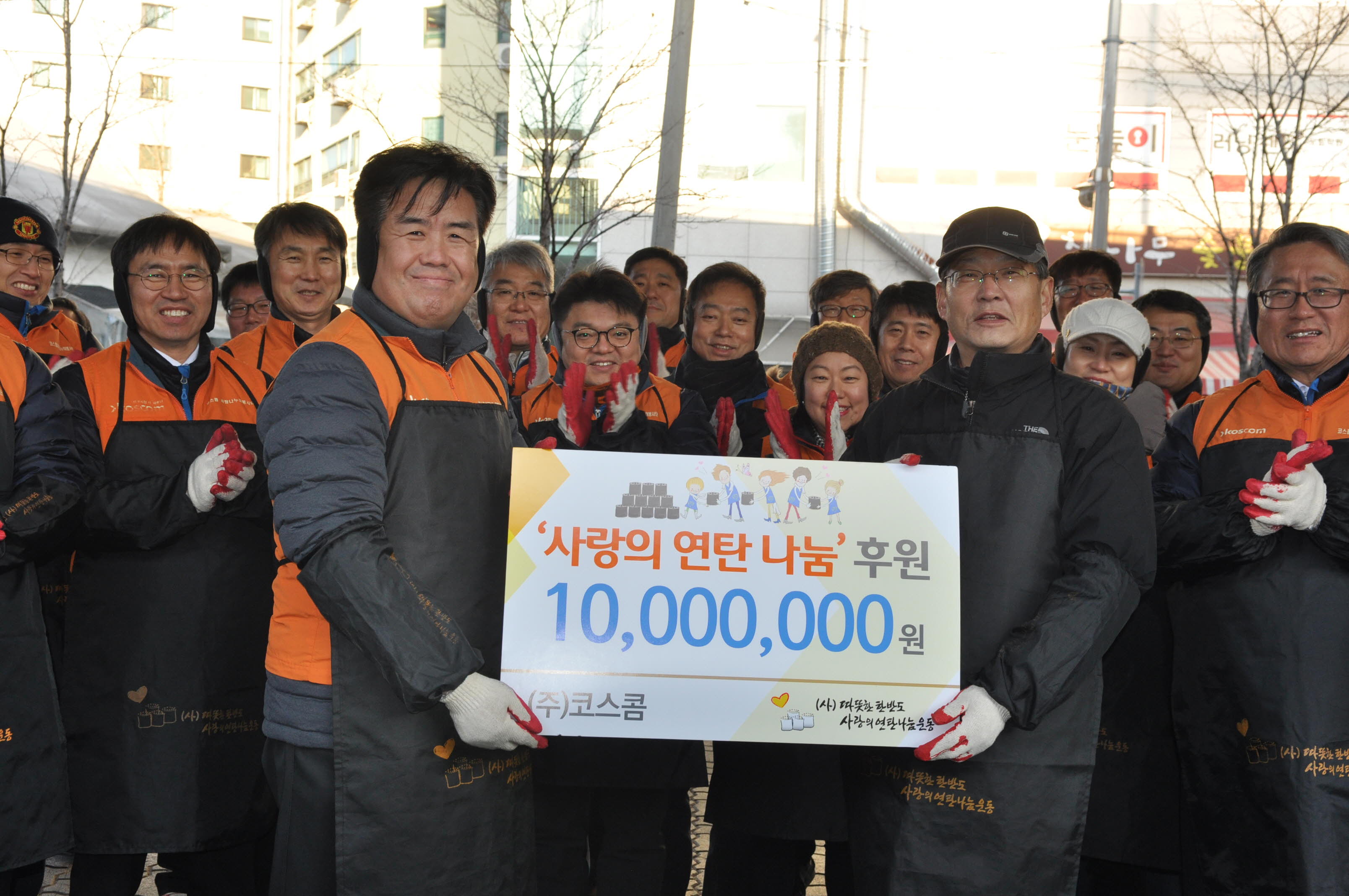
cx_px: 674
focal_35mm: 45
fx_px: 1684
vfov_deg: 29.8
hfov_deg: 43.7
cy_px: 448
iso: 400
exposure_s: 1/160
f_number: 7.1
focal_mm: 30
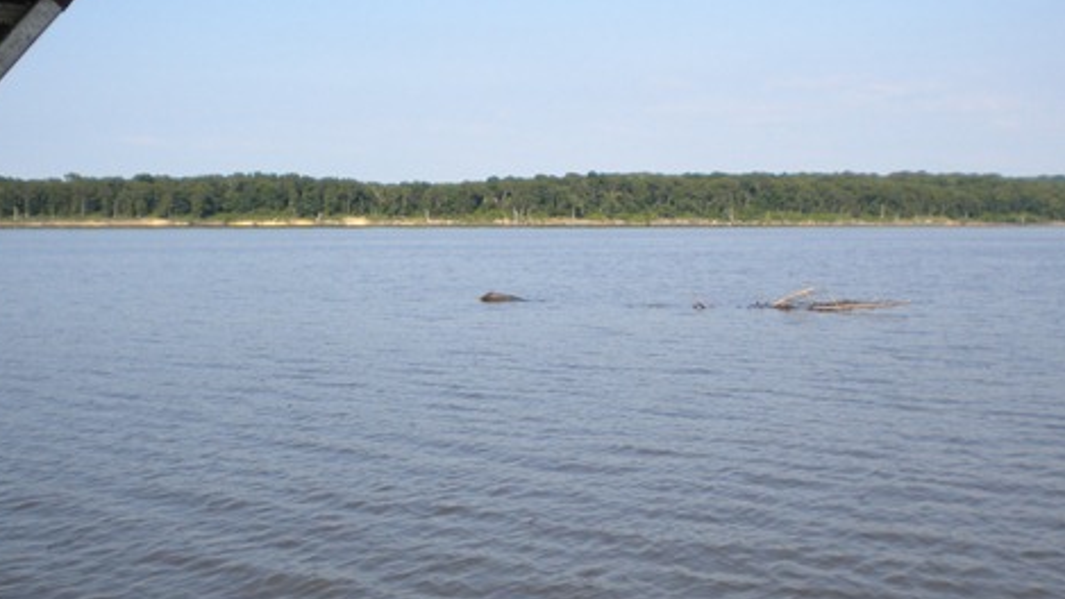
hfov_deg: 39.8
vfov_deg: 23.1
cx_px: 584
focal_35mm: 52
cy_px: 327
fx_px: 1469
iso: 80
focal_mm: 6.3
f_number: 4.6
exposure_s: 1/455
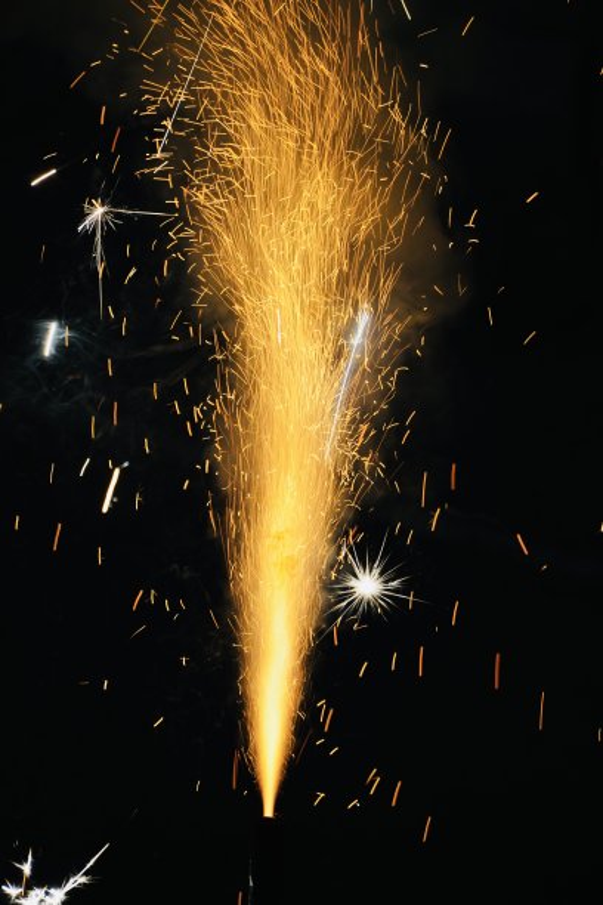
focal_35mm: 180
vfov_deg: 11.4
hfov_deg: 7.6
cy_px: 452
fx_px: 4522
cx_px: 302
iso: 400
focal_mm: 120
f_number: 5.6
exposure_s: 1/60
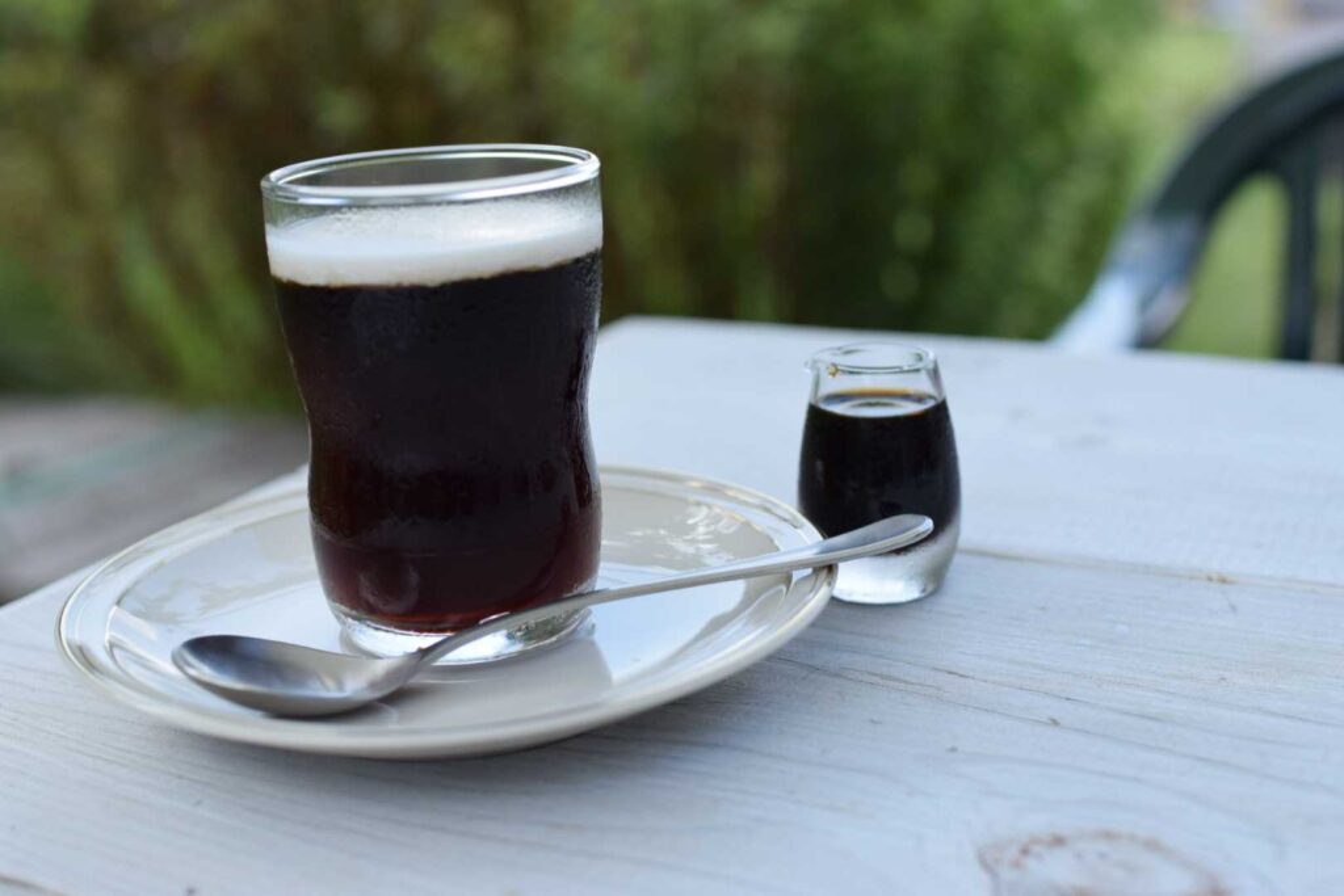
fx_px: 1680
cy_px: 448
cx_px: 672
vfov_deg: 29.9
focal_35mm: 45
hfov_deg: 43.6
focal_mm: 30
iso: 320
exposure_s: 1/1000
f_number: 4
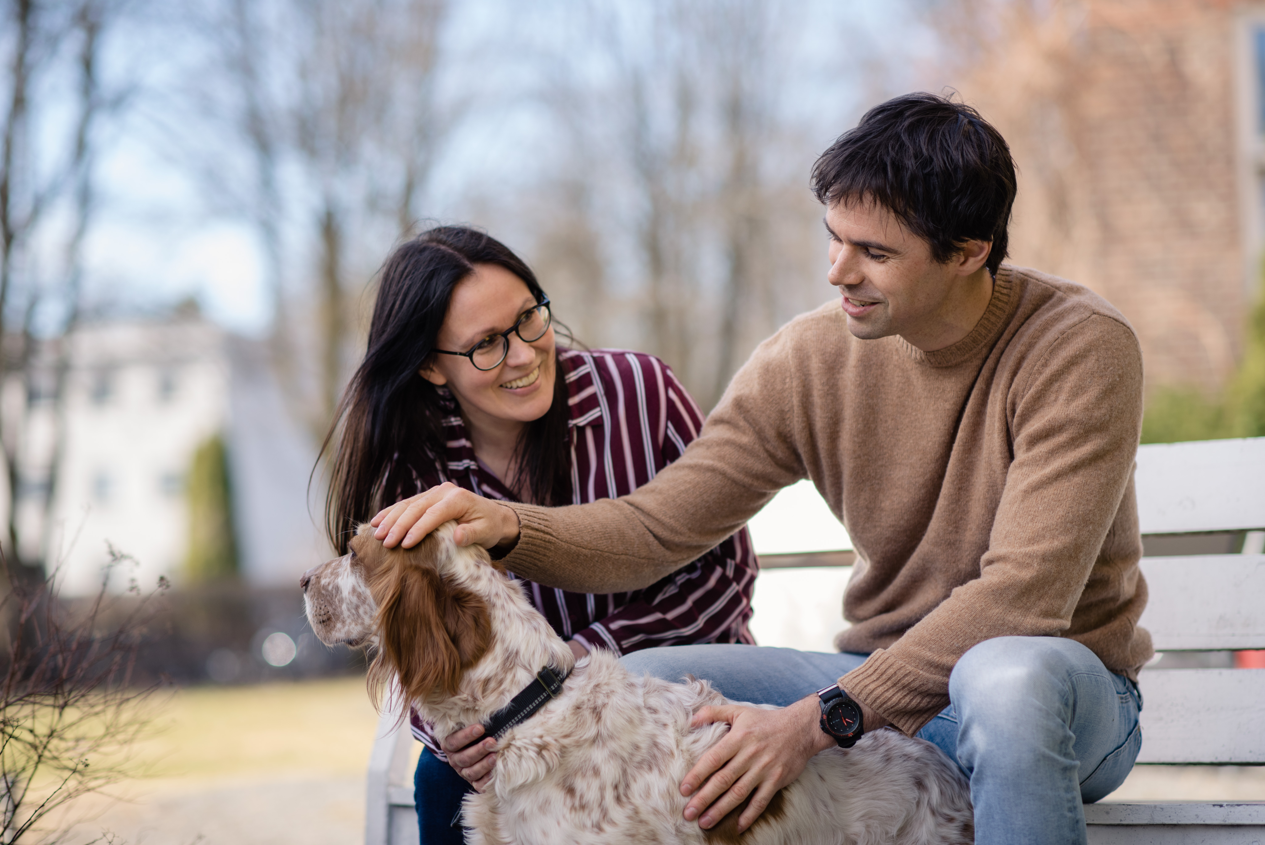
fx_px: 2988
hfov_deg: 23.9
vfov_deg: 16.1
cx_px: 632
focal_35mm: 85
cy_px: 422
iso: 200
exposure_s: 1/1000
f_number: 2.2
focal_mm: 85
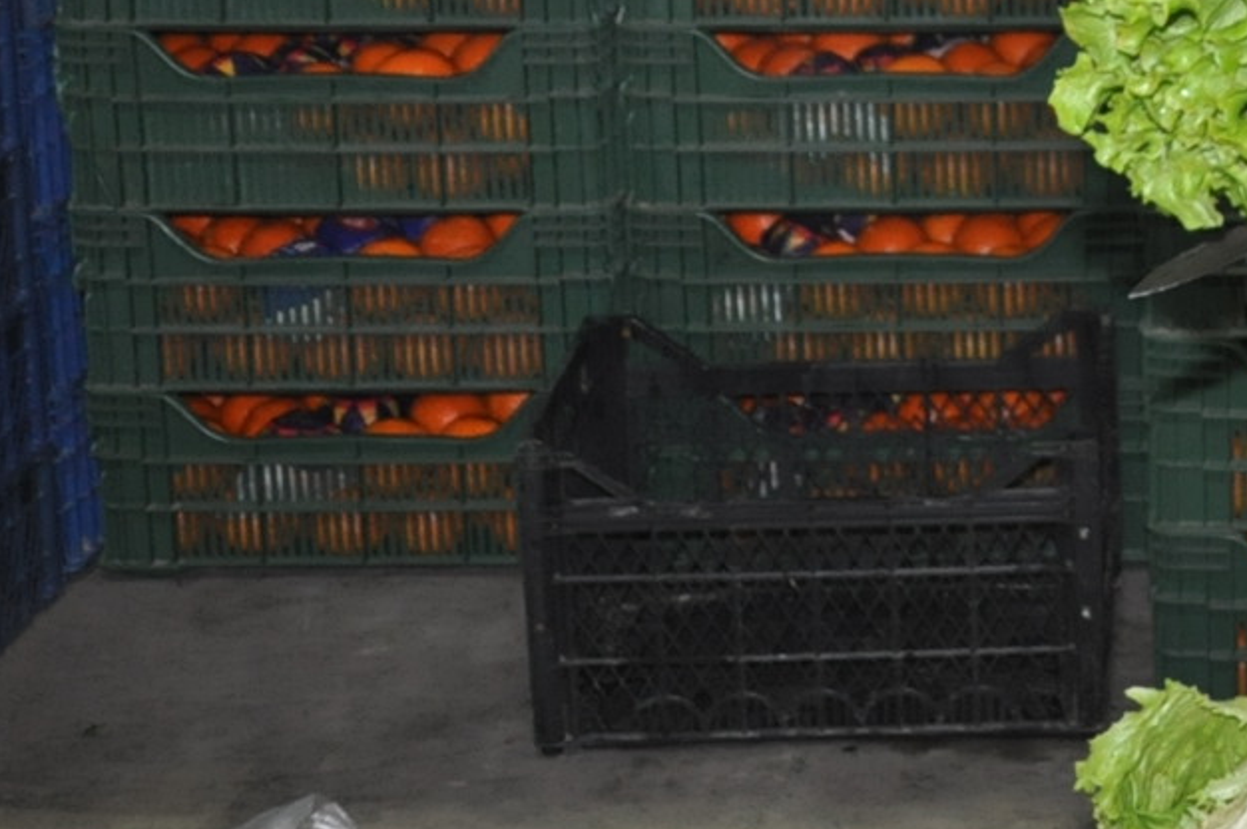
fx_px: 3910
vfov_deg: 11.7
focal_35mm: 113
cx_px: 1777
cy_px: -295
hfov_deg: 16.7
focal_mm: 22
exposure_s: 1/60
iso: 800
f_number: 3.8
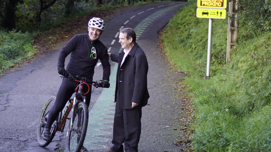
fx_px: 852
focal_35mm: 119
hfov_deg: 18.1
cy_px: 61
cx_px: 135
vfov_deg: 10.2
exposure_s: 1/125
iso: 640
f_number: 4.5
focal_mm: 75
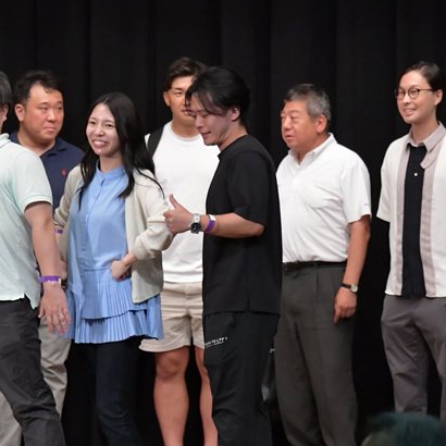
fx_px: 5262
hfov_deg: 4.9
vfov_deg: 4.9
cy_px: 240
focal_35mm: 361
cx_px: 238
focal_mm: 150
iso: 6400
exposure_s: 1/400
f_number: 5.6
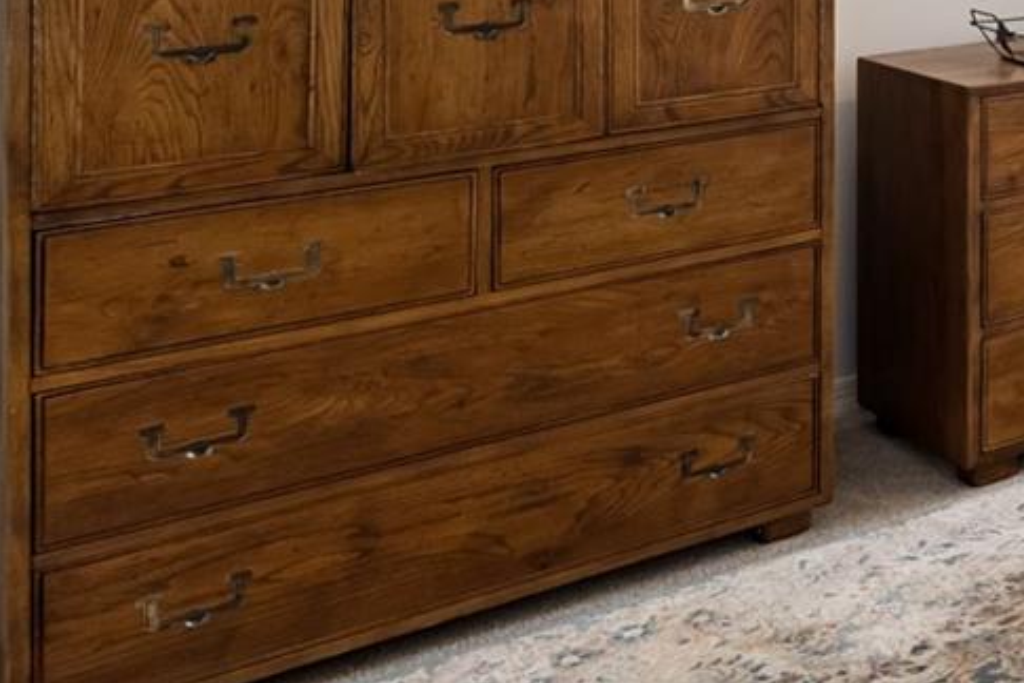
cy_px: -213
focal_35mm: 57
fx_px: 1621
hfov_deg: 24.1
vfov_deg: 21.4
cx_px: 1669
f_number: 10
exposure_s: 1/100
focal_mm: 17.3
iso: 800
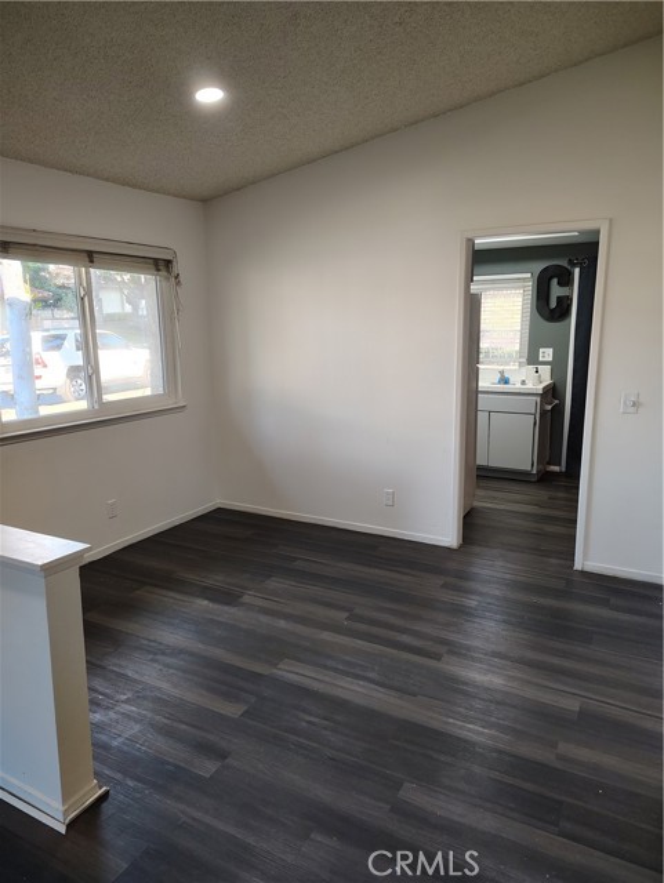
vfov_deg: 71.6
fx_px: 613
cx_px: 332
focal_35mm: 24
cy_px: 442
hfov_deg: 56.9
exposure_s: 1/60
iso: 613
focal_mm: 5.56
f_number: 1.8
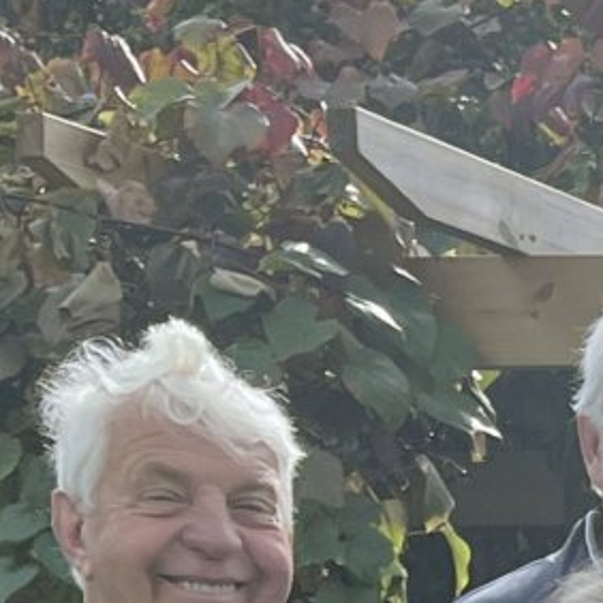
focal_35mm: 167
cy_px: 1223
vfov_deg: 9.7
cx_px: 1796
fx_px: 3291
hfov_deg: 8.7
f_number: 1.6
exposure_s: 1/1721
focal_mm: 5.1
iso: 50
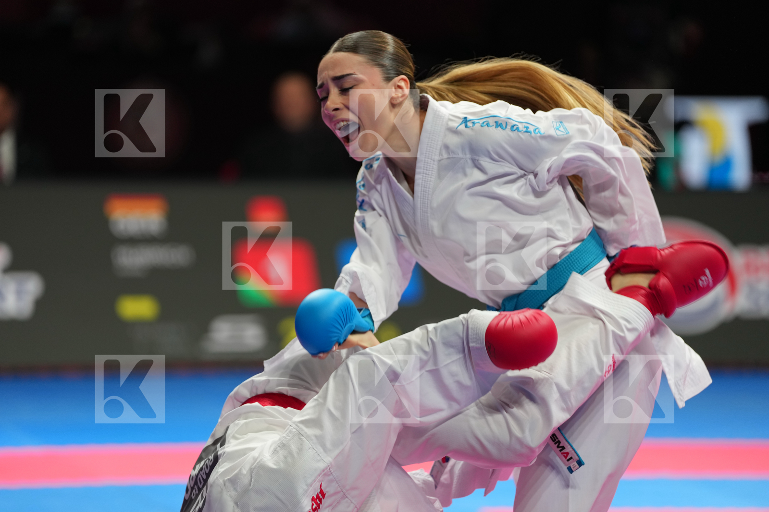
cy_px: 256
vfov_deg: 7.2
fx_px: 4079
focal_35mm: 191
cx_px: 384
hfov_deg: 10.8
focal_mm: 191
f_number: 2.8
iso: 1000
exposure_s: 1/1000
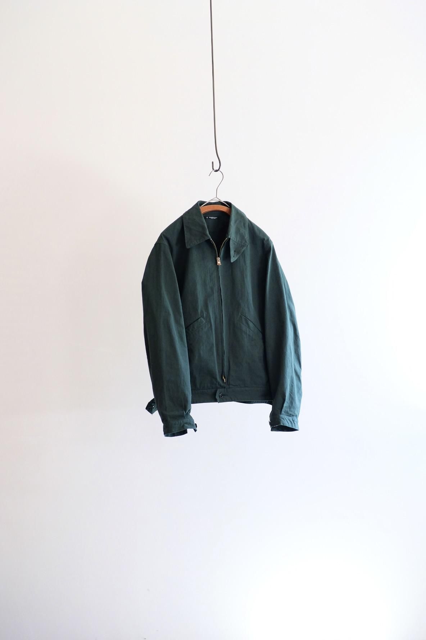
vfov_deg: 29.2
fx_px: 1225
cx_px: 213
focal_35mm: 69
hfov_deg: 19.7
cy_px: 320
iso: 640
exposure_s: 1/60
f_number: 4
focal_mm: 46.3
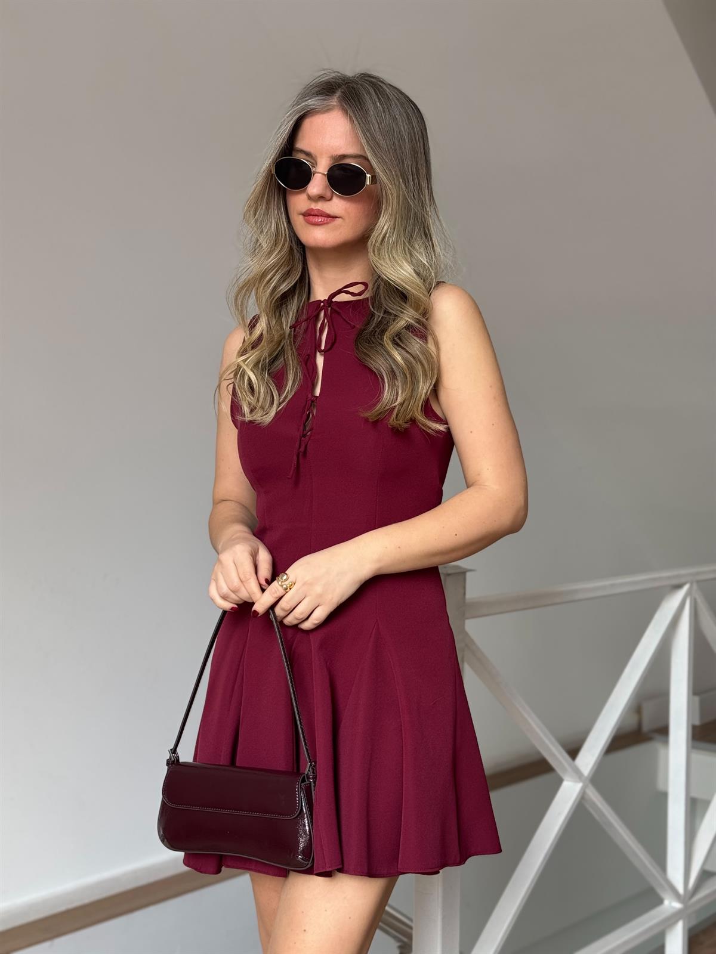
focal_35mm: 48
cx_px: 358
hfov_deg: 30.3
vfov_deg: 39.7
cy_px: 477
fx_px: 1324
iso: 50
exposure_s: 1/121
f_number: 1.78
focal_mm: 6.76
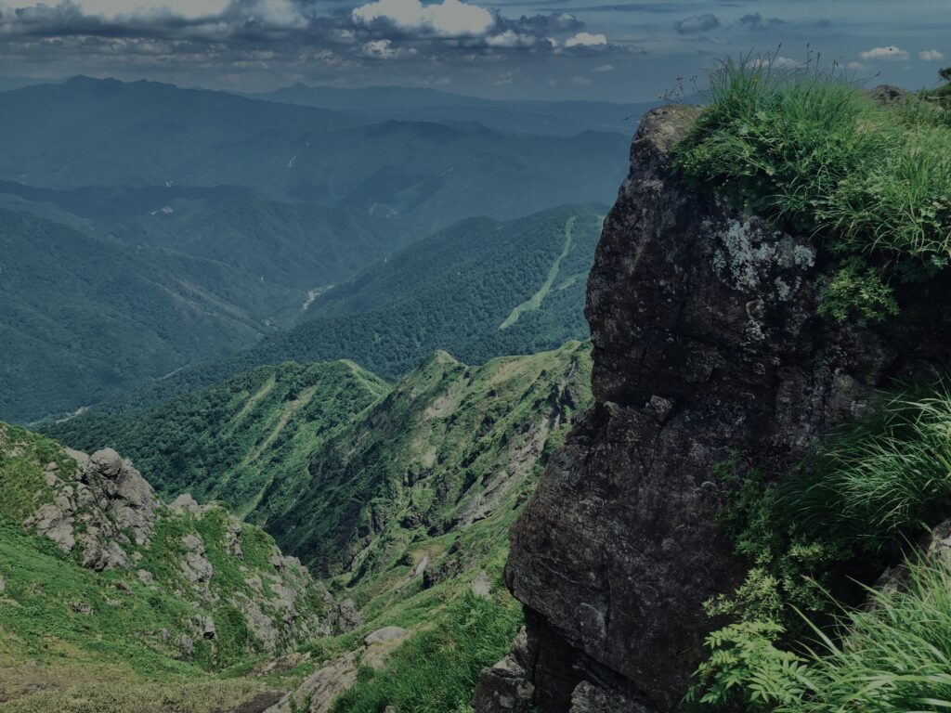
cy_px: 356
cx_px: 476
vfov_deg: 49.7
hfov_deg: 63.4
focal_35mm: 28
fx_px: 769
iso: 20
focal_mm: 3.99
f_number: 1.8
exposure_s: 1/1143
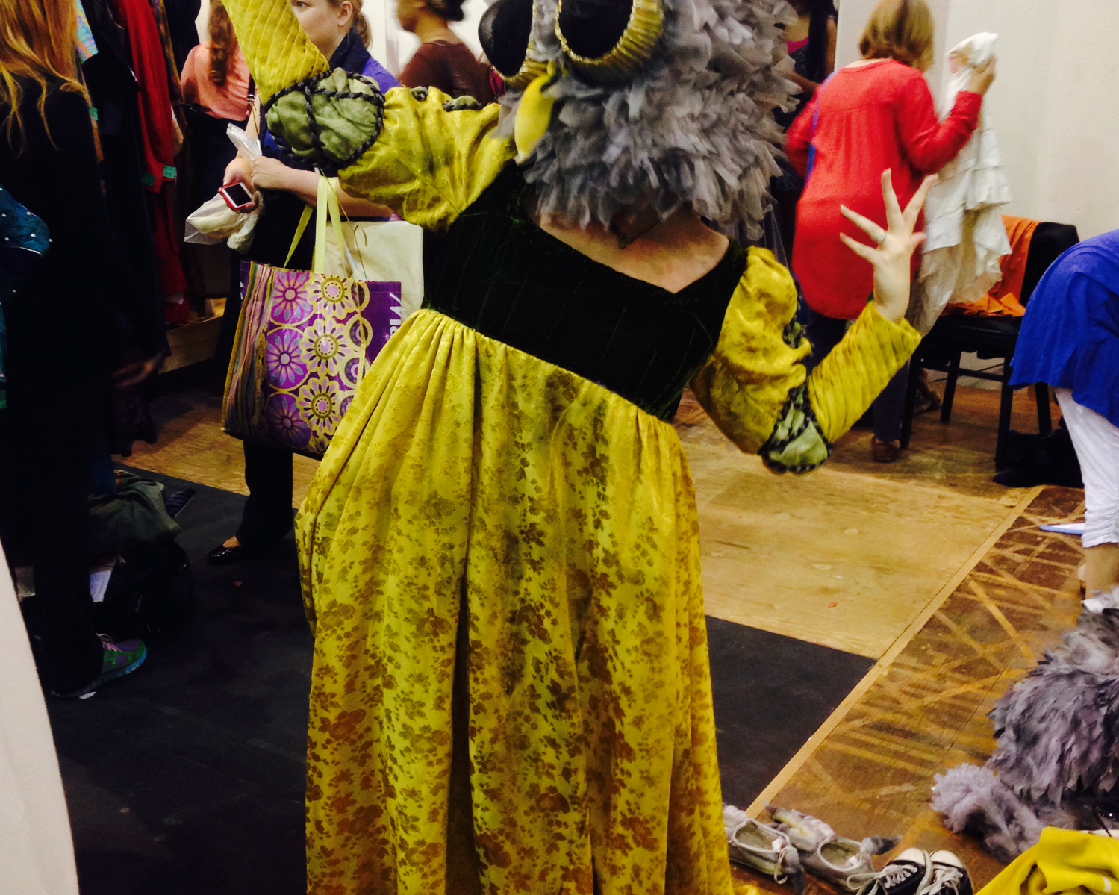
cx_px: 553
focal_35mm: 44
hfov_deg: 42.0
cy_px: 457
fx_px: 1457
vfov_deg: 34.1
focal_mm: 4.12
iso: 160
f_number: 2.4
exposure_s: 1/20
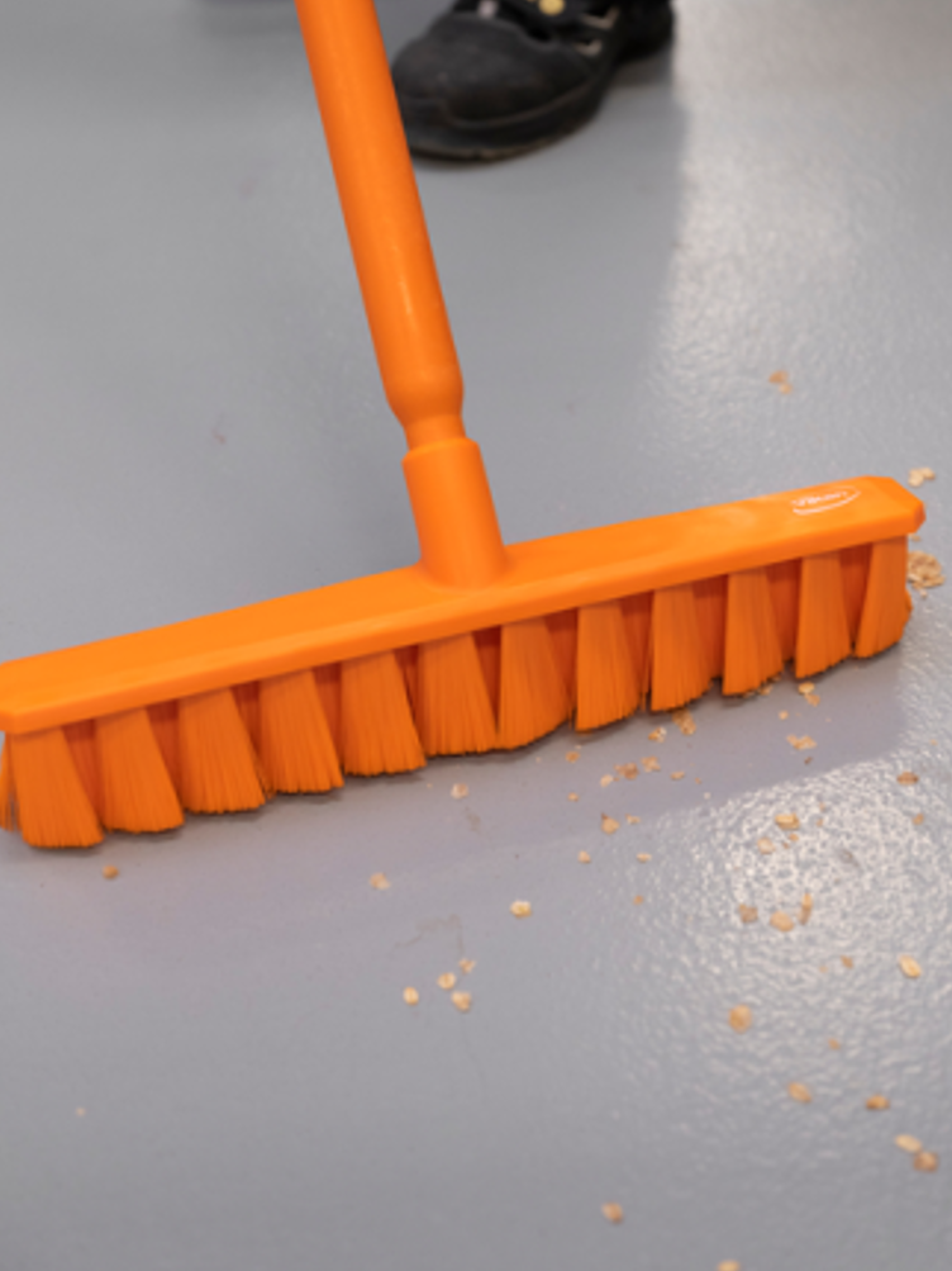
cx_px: 539
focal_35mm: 61
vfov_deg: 31.6
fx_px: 2237
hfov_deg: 24.0
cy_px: 555
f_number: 4
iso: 800
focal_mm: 64
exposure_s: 1/125
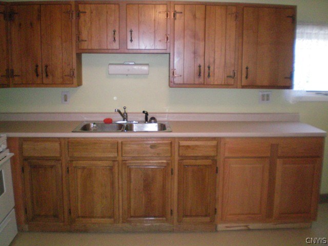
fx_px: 360
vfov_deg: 37.7
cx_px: 164
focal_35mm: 38
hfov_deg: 49.0
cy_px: 123
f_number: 3.1
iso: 400
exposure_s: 1/60
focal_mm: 6.3
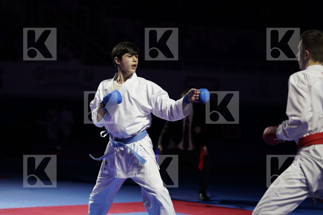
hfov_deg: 18.1
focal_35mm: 113
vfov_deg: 12.1
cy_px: 108
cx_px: 162
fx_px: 1014
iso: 1250
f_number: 2.8
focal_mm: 113
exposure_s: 1/1000
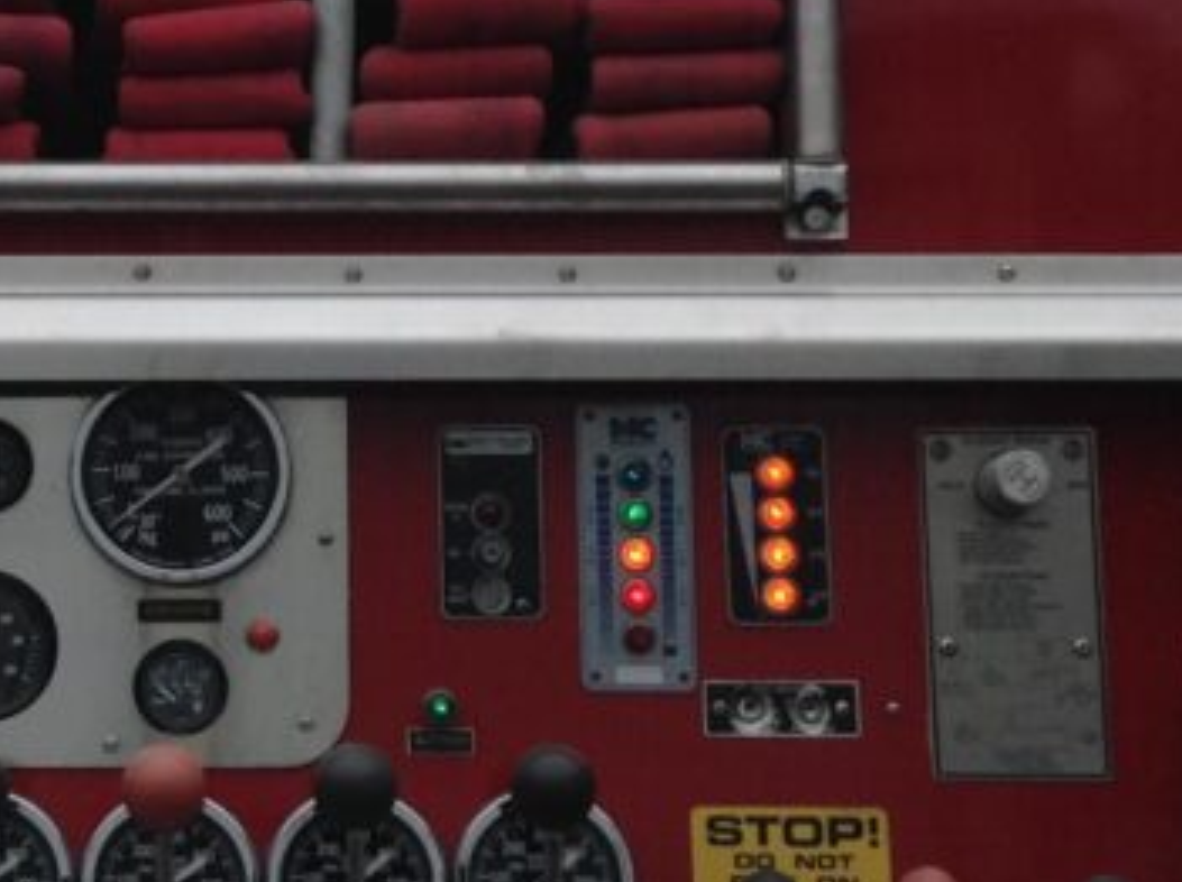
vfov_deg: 13.4
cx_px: 152
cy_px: 273
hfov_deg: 17.7
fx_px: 3750
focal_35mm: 110
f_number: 2.4
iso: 25
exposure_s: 1/313
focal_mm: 3.3
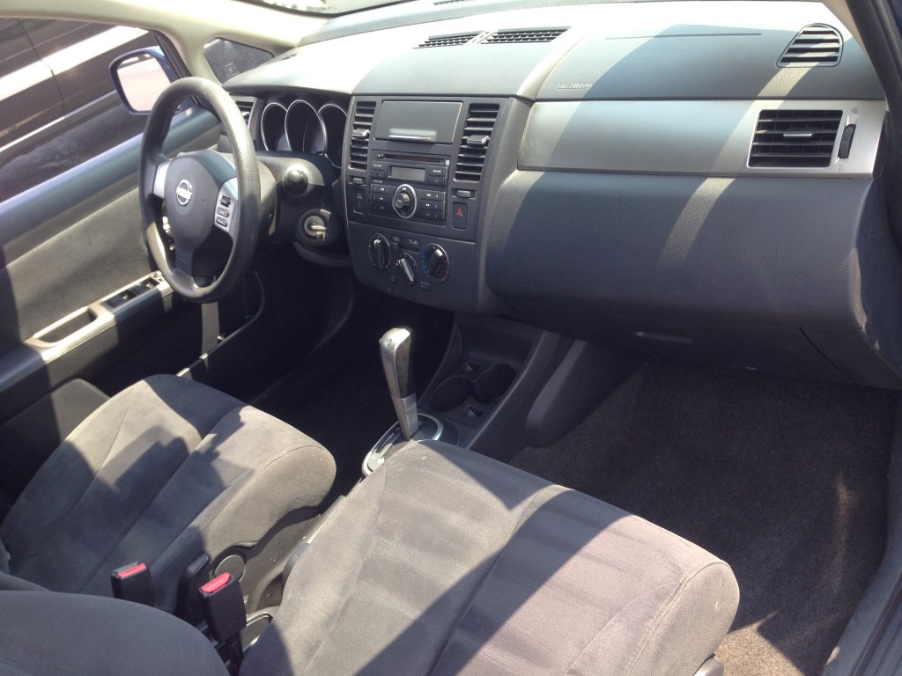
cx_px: 451
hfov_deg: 55.4
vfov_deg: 42.9
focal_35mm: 33
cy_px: 338
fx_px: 860
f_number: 2.4
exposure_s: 1/132
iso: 50
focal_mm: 4.12
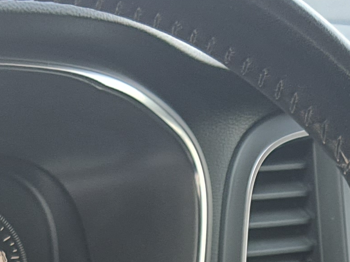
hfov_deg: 14.5
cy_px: 610
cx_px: 300
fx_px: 1364
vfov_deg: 9.8
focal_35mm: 135
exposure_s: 1/146
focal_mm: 4.32
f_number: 1.7
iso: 50
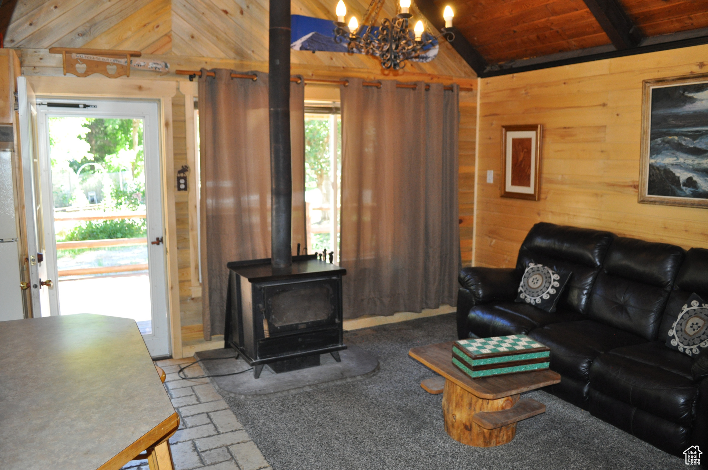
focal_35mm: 27
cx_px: 354
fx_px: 530
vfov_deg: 47.8
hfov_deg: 67.4
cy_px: 235
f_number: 3.5
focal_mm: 18
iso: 800
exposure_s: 1/60
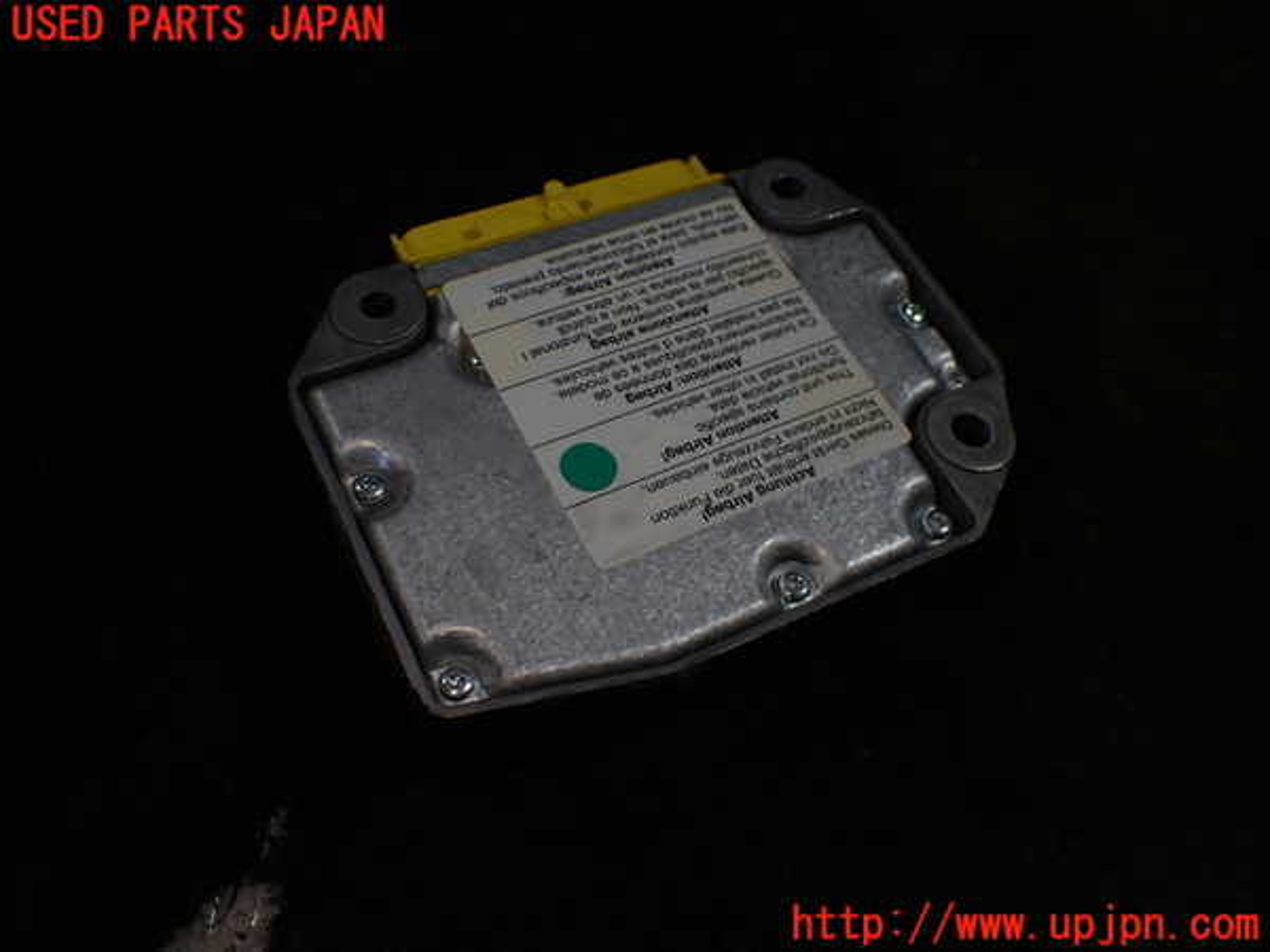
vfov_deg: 46.8
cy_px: 476
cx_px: 635
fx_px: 1101
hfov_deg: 60.0
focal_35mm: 30
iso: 100
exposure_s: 1/250
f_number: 2.3
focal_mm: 5.4
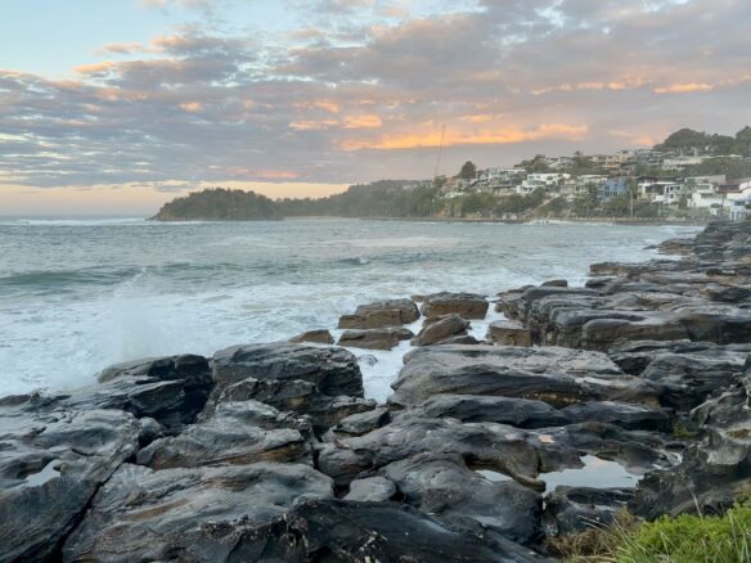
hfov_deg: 71.6
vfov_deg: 56.8
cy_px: 282
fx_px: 521
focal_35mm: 24
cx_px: 376
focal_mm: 6.86
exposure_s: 1/255
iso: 80
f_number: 1.78
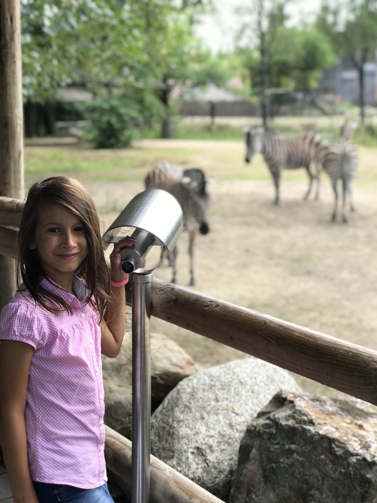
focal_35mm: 57
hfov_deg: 25.7
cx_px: 188
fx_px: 828
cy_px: 252
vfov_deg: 33.8
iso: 20
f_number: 2.8
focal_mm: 6.6
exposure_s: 1/104
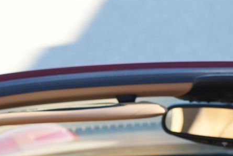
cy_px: 247
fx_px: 1158
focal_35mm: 179
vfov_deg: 7.5
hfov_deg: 11.4
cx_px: 209
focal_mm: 50
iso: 320
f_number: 4
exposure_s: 1/160
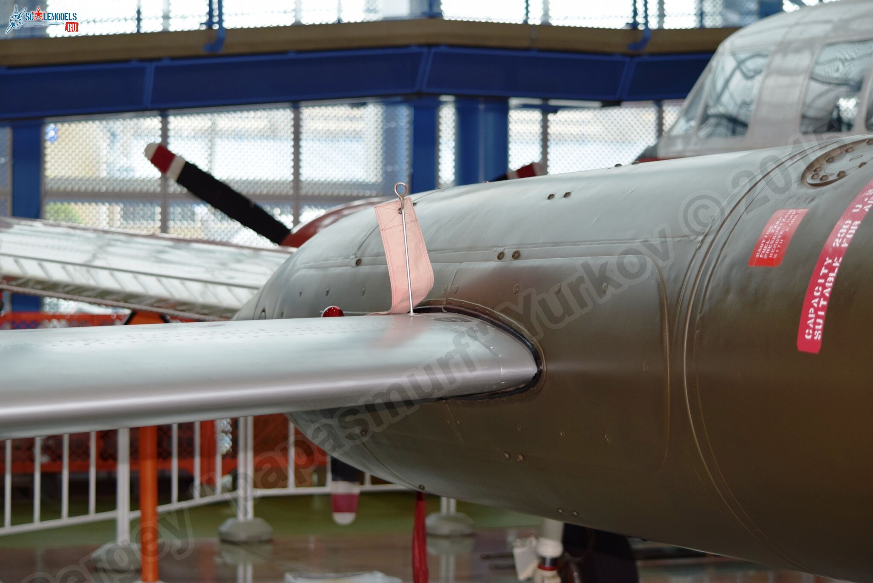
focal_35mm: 82
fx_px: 2002
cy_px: 292
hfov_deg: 24.6
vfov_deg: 16.6
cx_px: 436
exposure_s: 1/60
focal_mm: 55
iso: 360
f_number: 4.5
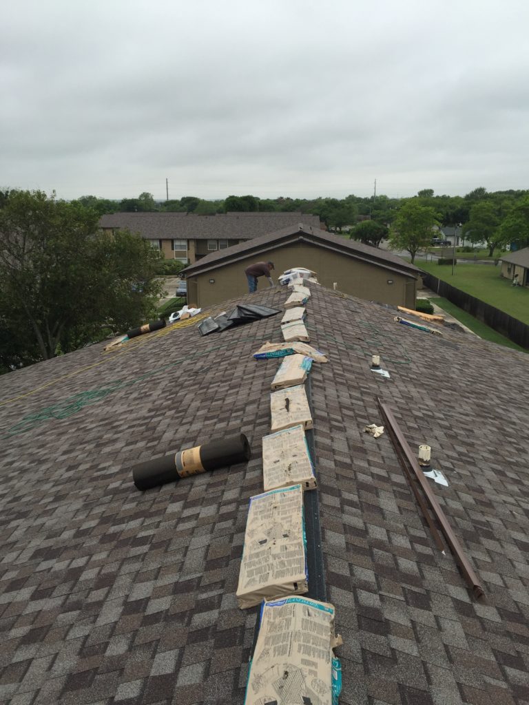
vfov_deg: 61.7
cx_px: 264
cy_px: 352
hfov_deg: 48.2
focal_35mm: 29
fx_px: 591
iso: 32
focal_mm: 4.15
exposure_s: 1/573
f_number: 2.2
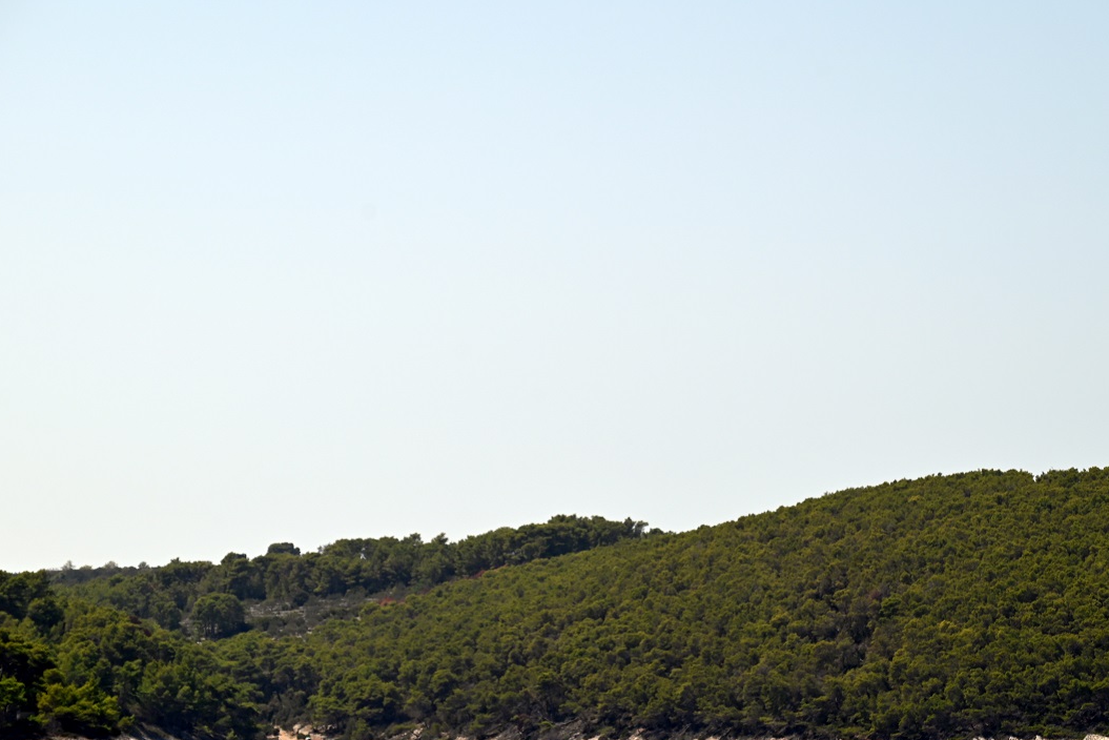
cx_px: 575
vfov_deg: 8.9
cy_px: 396
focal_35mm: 154
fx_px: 4745
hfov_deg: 13.3
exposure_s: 1/800
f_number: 7.1
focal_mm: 125
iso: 100
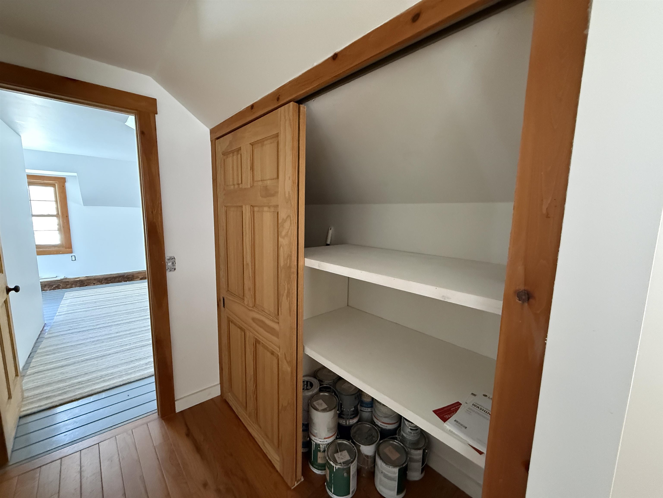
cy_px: 249
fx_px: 268
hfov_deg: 102.1
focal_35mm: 14
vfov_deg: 85.7
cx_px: 332
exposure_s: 1/60
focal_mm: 2.22
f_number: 2.2
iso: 800
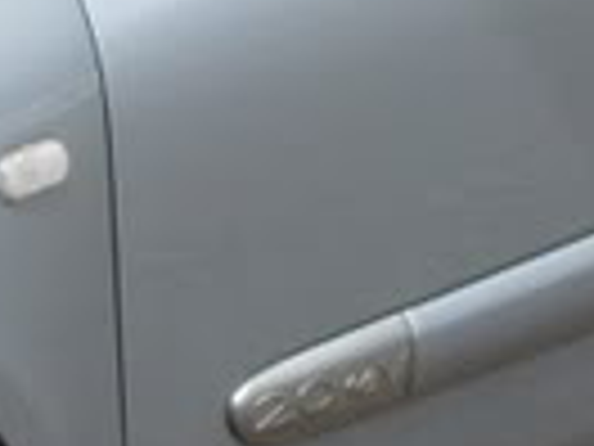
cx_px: -112
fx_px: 5045
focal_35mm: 294
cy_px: -72
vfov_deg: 5.0
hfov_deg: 6.7
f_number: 5.7
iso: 50
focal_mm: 7.8
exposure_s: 1/272
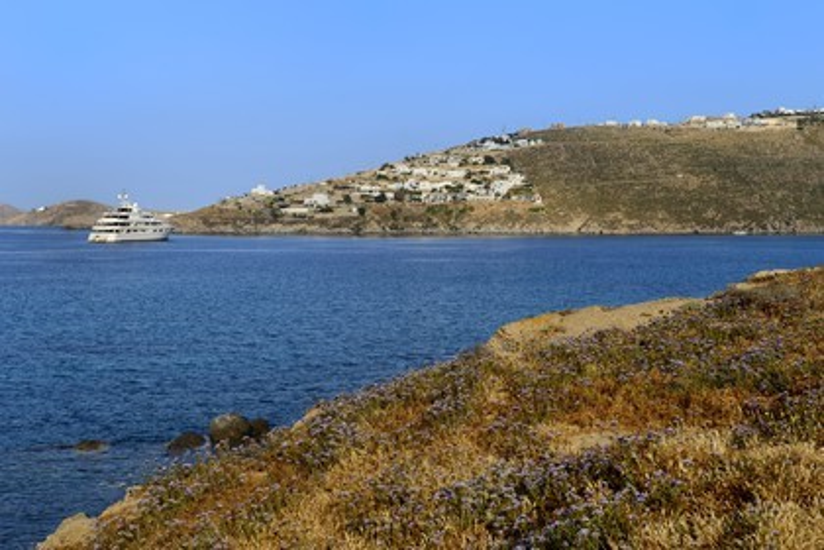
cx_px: 412
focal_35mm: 55
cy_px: 275
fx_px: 1259
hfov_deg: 36.2
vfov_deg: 24.6
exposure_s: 1/250
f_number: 11
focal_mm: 55
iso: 200
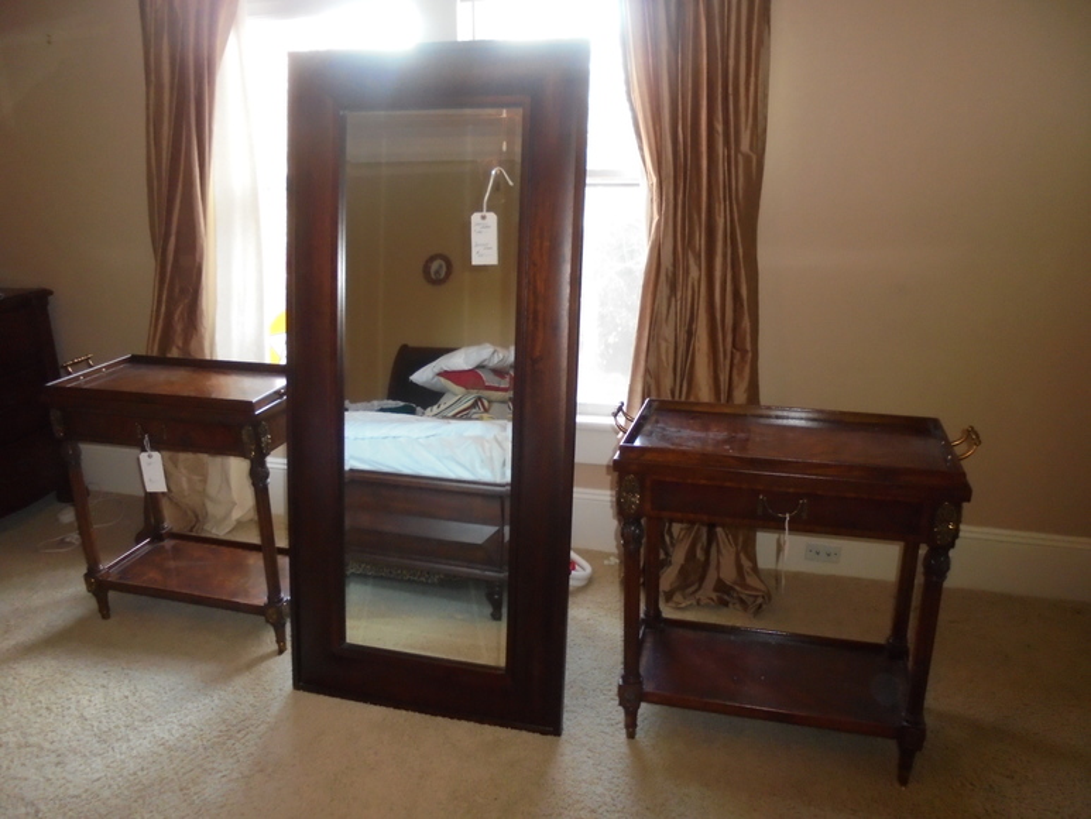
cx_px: 546
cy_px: 410
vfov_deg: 53.1
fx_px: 820
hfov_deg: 67.3
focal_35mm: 26
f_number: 3.5
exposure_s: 1/30
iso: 400
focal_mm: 4.6
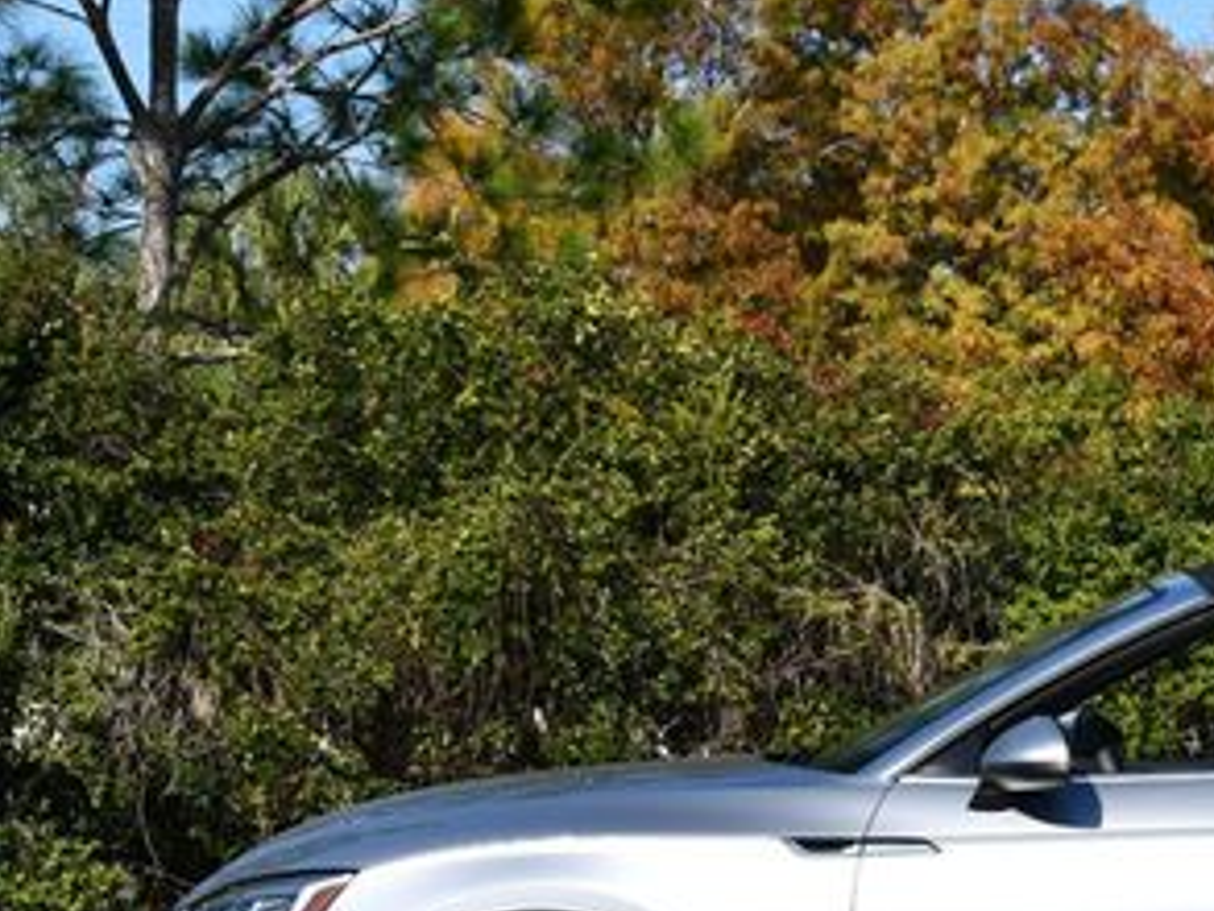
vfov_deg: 10.4
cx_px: 1322
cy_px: 522
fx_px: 5017
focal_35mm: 143
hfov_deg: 13.5
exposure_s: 1/320
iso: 100
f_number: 9
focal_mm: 34
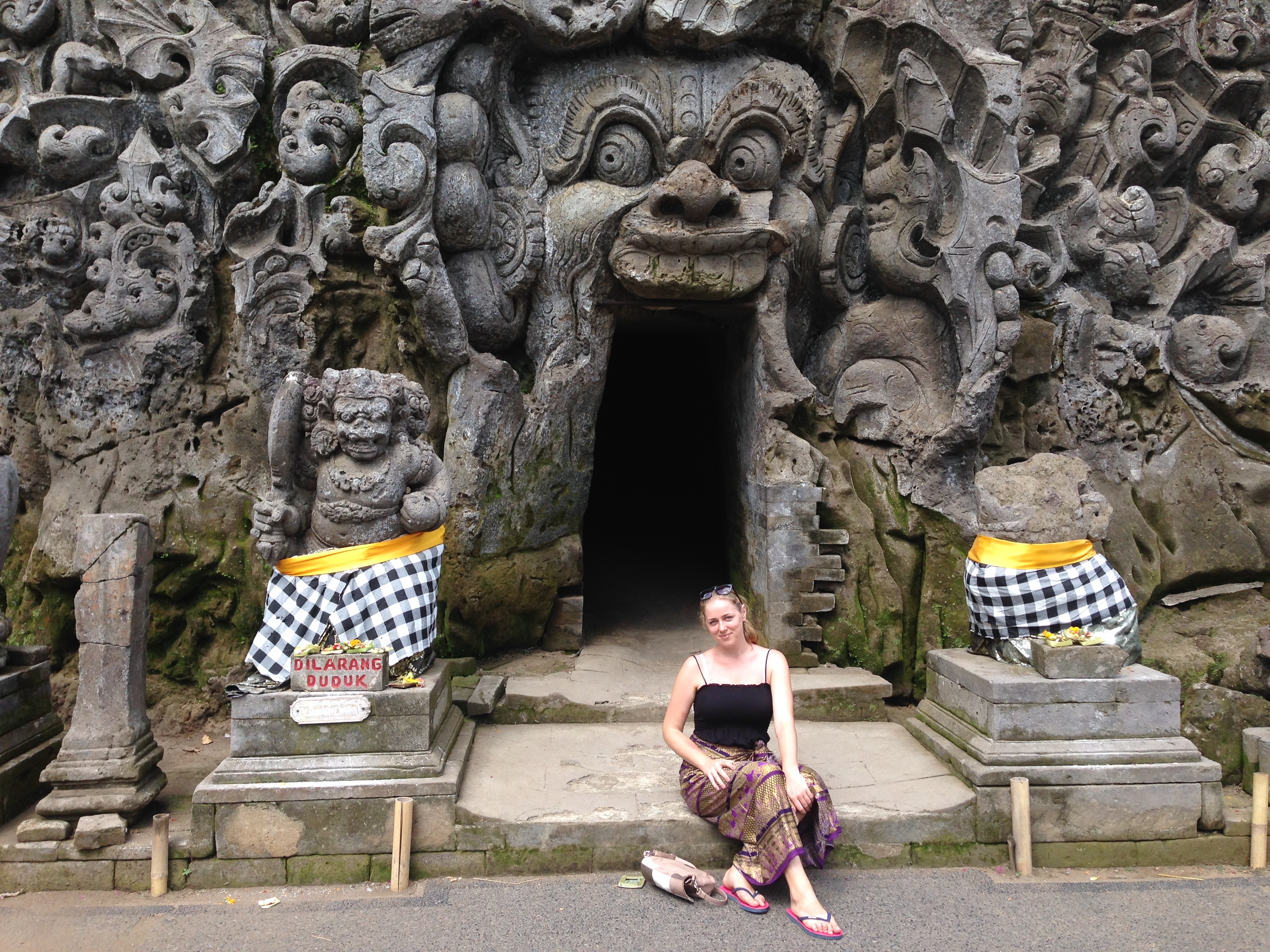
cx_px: 635
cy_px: 476
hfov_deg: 55.4
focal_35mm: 33
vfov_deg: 42.9
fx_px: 1211
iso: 50
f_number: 2.4
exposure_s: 1/361
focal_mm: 4.12
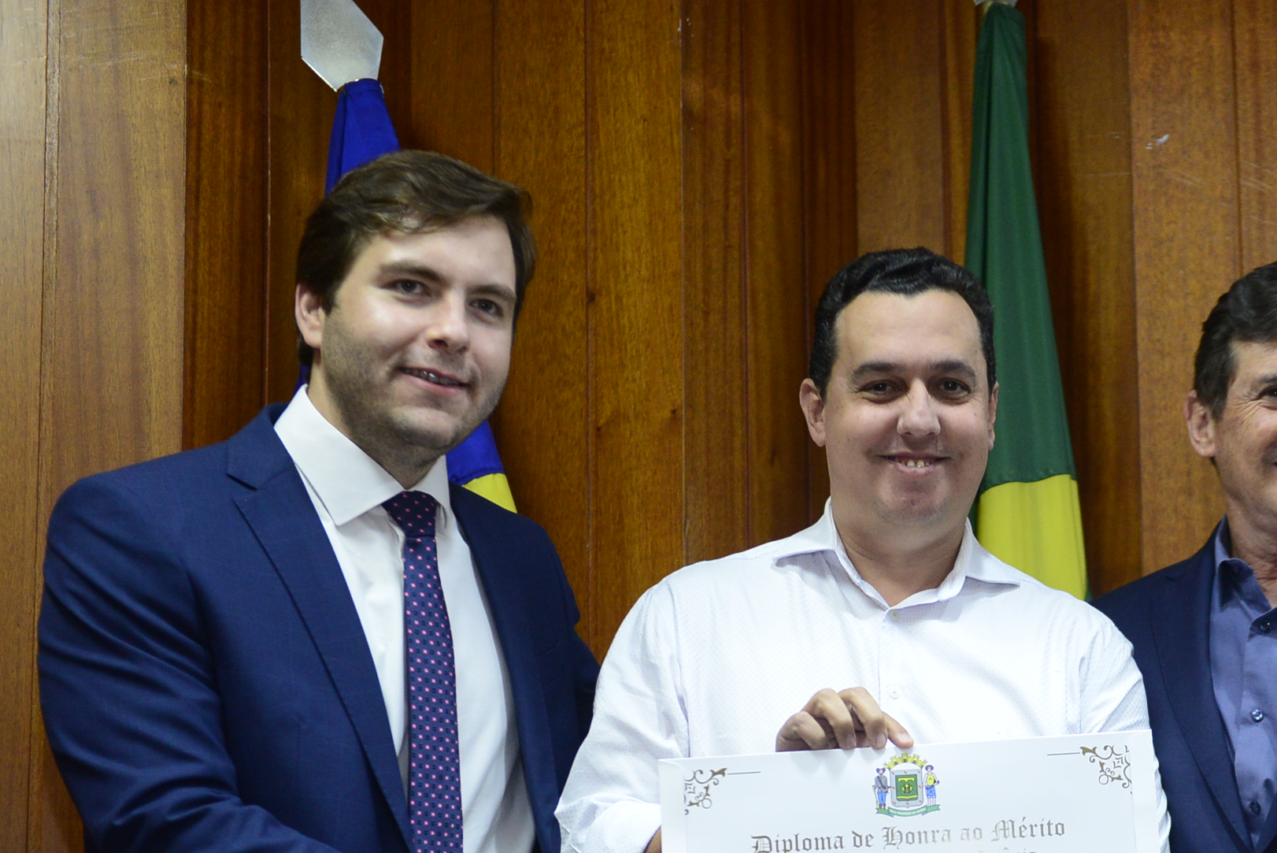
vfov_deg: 15.2
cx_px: 1040
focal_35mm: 89
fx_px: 3158
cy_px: 753
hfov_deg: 22.5
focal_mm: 48
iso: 2000
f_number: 3.2
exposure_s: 1/125
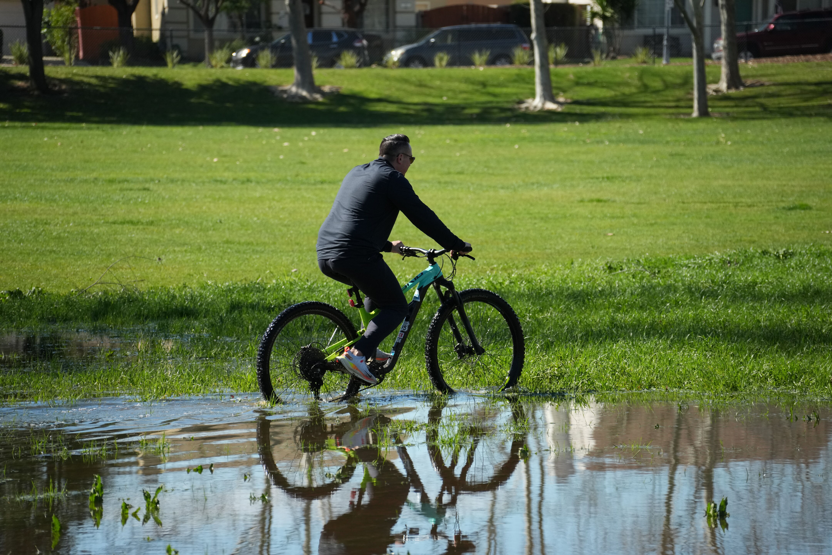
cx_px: 416
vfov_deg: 6.4
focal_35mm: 213
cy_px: 278
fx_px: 4922
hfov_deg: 9.7
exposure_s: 1/2500
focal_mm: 213
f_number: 7.1
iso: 1250
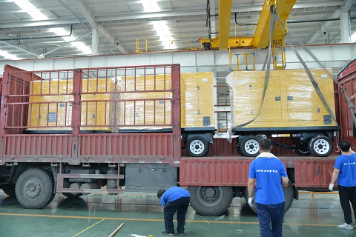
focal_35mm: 30
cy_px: 118
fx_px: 297
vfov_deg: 43.6
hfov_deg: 61.9
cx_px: 178
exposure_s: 1/15
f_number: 2.8
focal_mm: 30
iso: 640
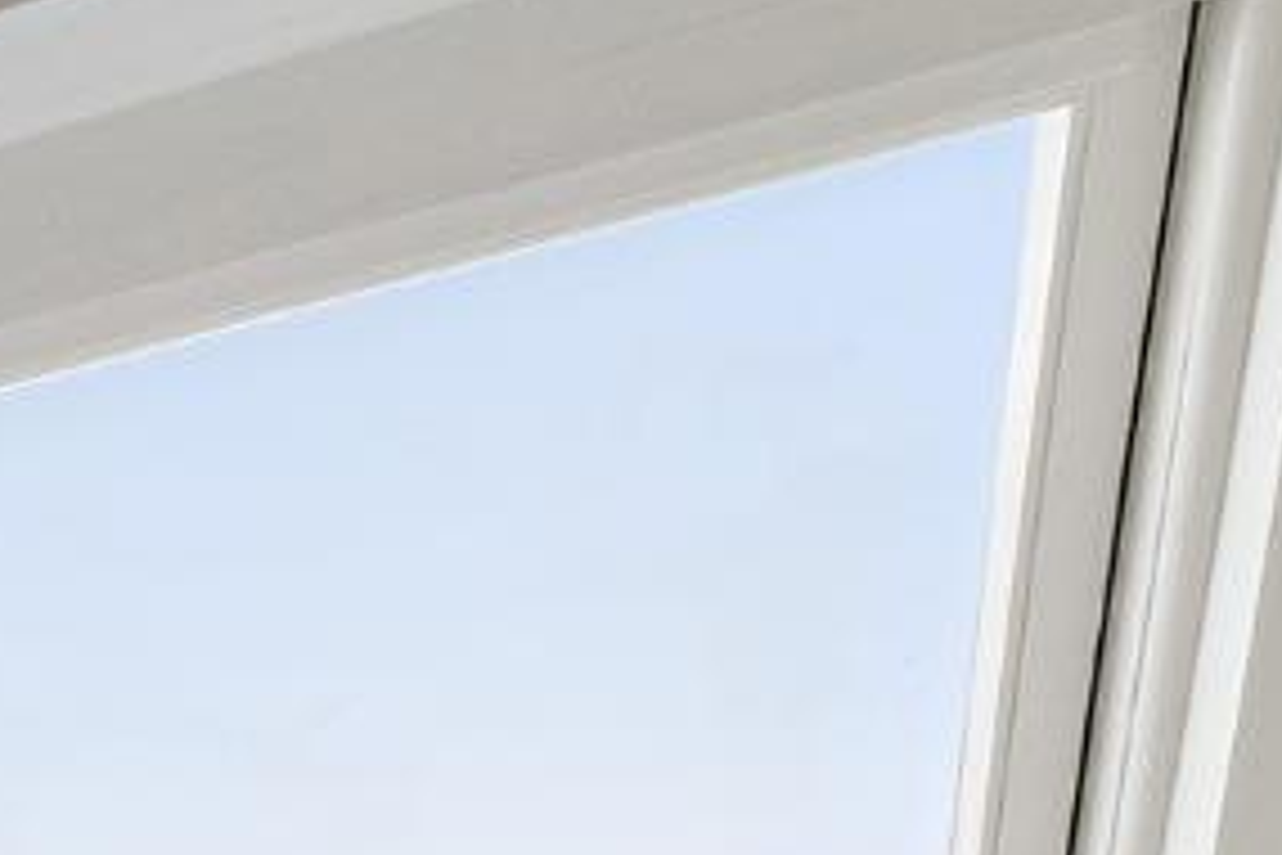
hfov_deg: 15.5
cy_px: 1789
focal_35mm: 79
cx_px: -1696
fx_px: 2813
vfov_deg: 14.1
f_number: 10
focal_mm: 15
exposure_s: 1/10
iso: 400
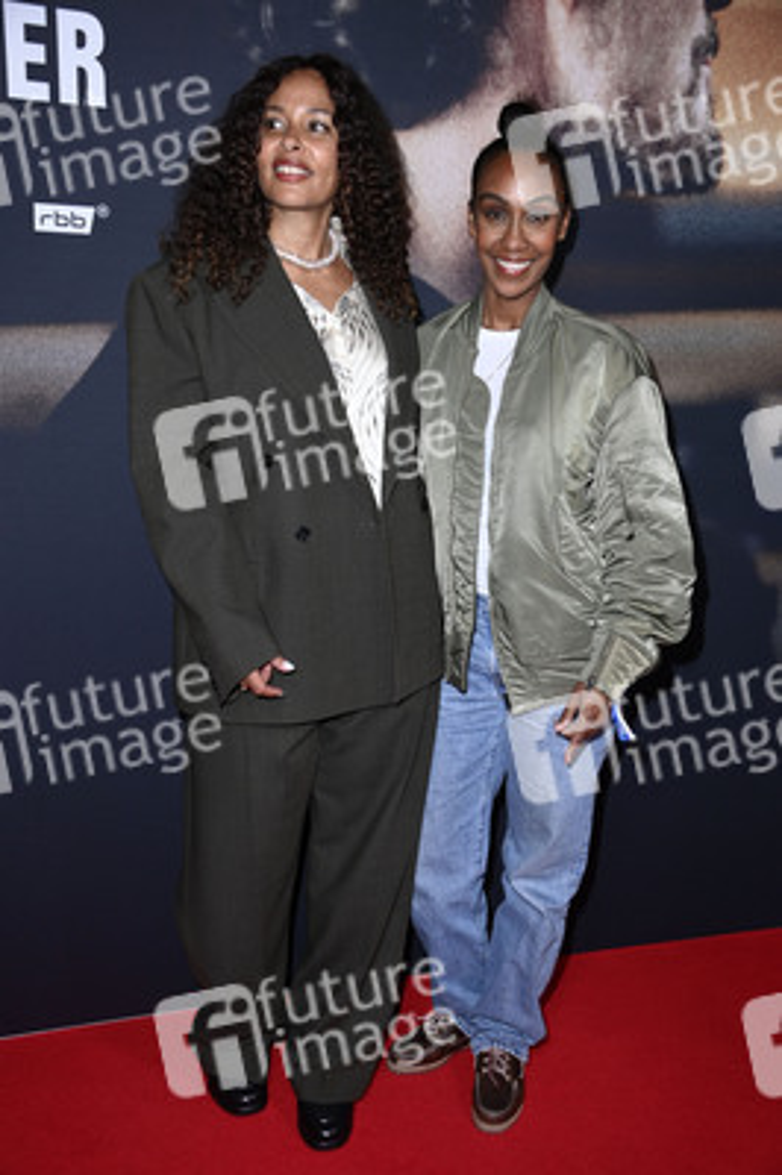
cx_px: 391
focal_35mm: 42
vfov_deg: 46.4
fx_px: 1371
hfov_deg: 31.8
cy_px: 588
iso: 1000
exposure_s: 1/250
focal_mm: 42
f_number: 5.6
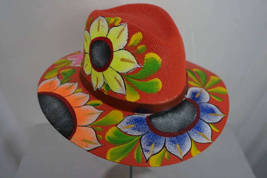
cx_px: 134
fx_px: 260
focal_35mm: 35
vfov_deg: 37.9
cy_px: 89
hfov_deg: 54.4
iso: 320
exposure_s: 1/60
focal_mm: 35
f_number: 4
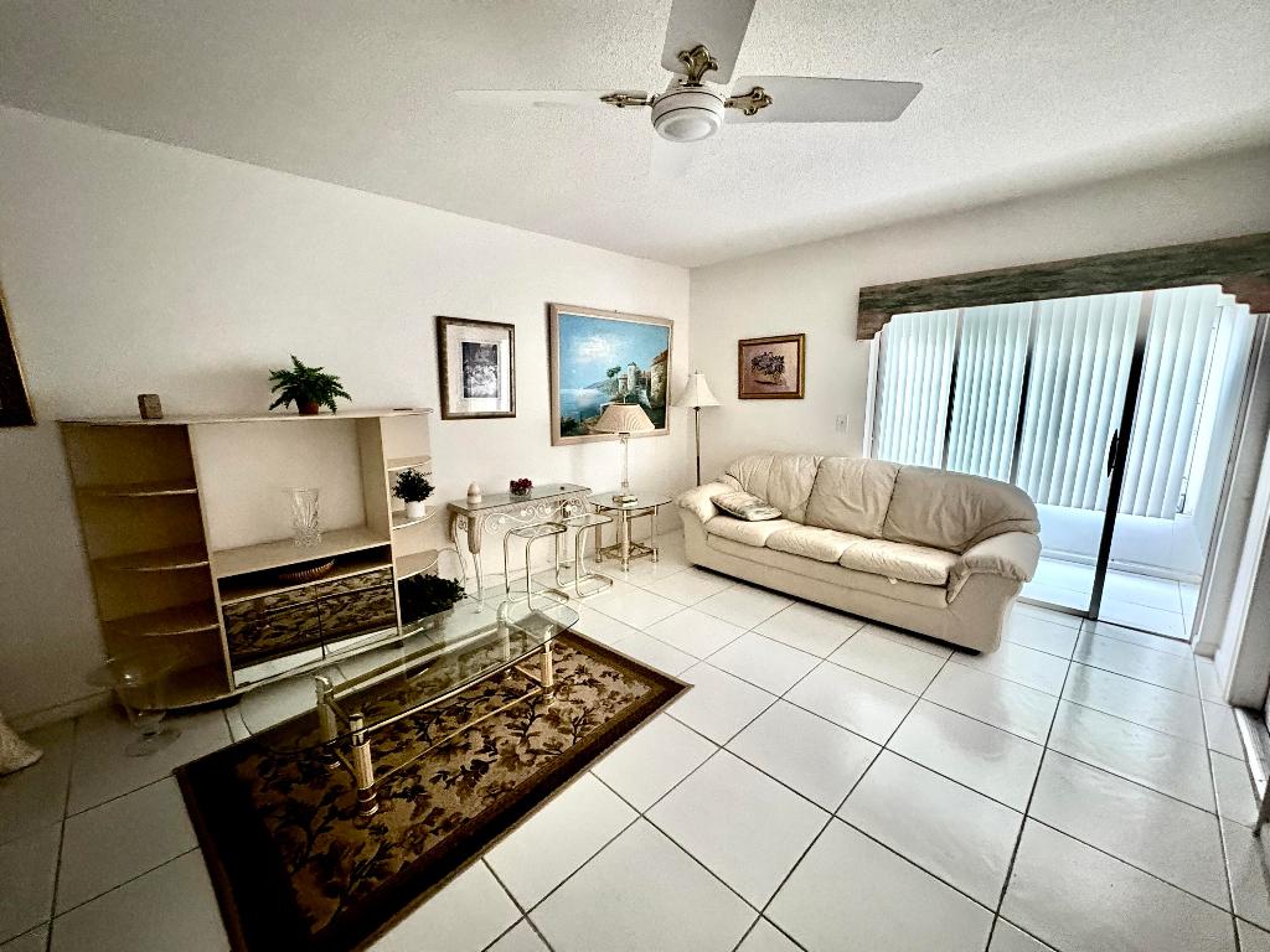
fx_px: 514
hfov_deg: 102.1
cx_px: 635
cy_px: 476
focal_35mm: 14
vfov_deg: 85.7
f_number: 2.2
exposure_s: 1/34
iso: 1000
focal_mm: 2.22
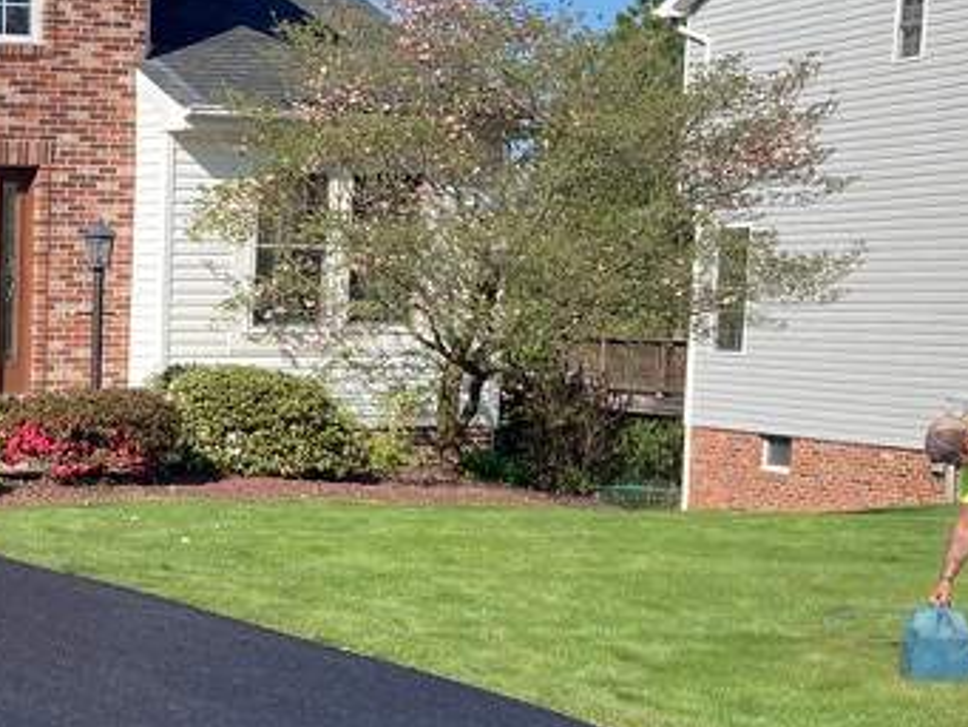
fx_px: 2350
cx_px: -221
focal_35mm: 84
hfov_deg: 21.5
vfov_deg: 17.3
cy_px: 665
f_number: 1.8
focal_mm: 3.99
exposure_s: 1/1143
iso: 20
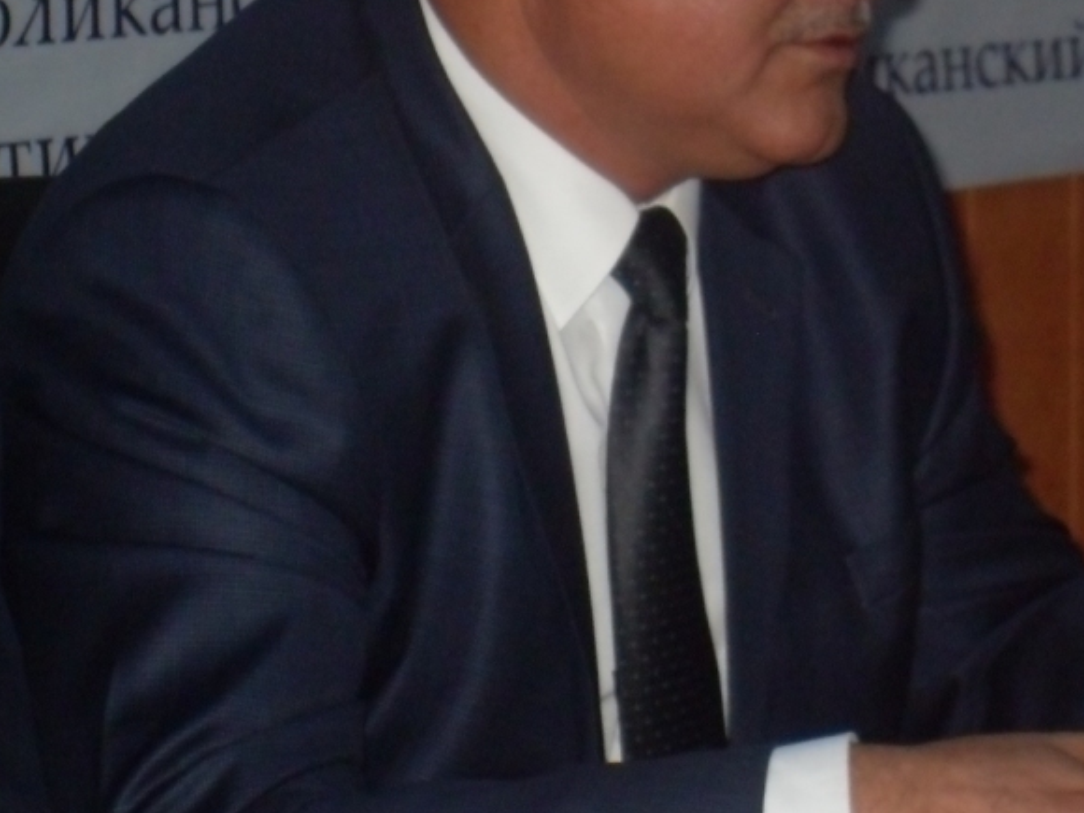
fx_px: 6138
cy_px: 207
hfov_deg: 10.1
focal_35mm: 196
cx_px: 708
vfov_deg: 7.6
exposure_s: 1/90
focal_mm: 18.1
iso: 320
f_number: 5.2
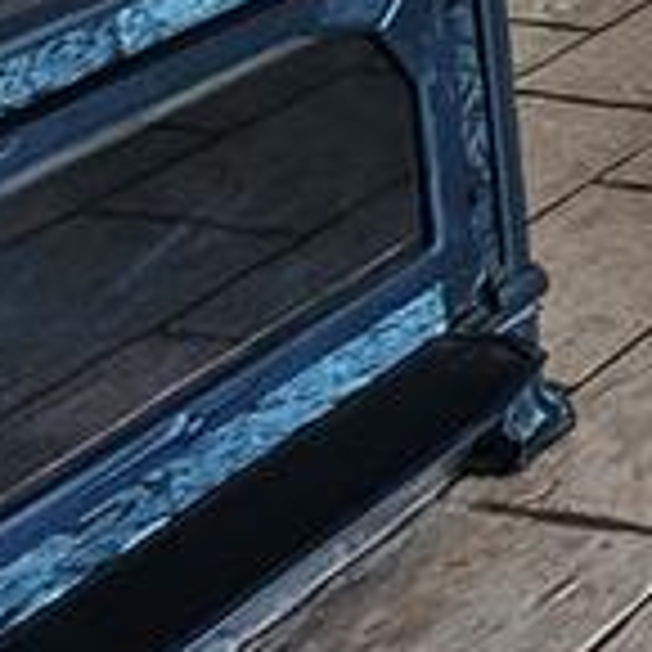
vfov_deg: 15.7
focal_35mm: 81
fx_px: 1726
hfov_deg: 10.9
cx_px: 2055
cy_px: -742
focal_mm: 2.2
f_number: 2.2
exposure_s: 1/60
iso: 250
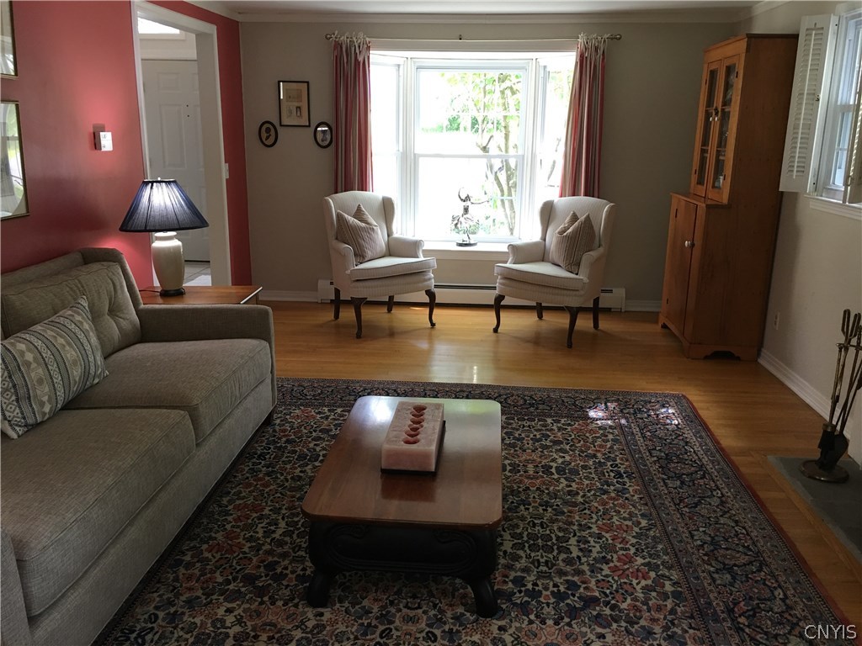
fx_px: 722
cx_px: 431
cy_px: 323
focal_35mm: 29
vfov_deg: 48.2
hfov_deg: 61.7
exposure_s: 1/15
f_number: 2.2
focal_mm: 4.15
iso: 40
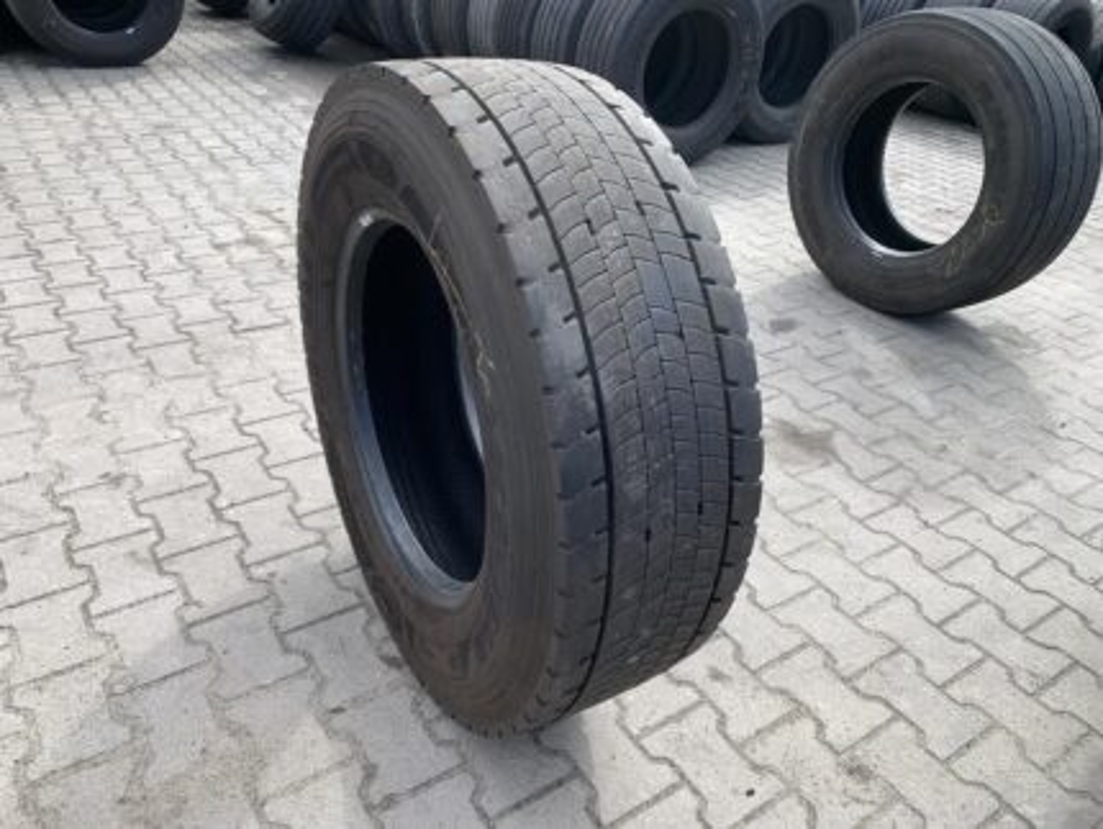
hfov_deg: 67.3
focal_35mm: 26
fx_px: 829
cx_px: 552
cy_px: 414
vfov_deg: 53.1
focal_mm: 4.25
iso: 25
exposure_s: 1/627
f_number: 1.8
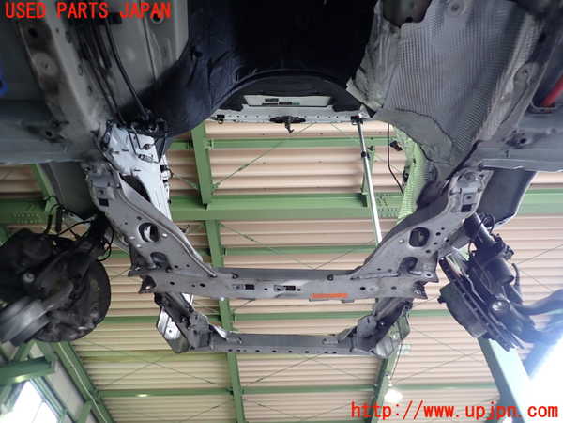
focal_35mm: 25
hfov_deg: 69.4
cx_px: 282
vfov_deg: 54.9
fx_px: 407
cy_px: 212
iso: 200
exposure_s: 1/50
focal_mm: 4.5
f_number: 2
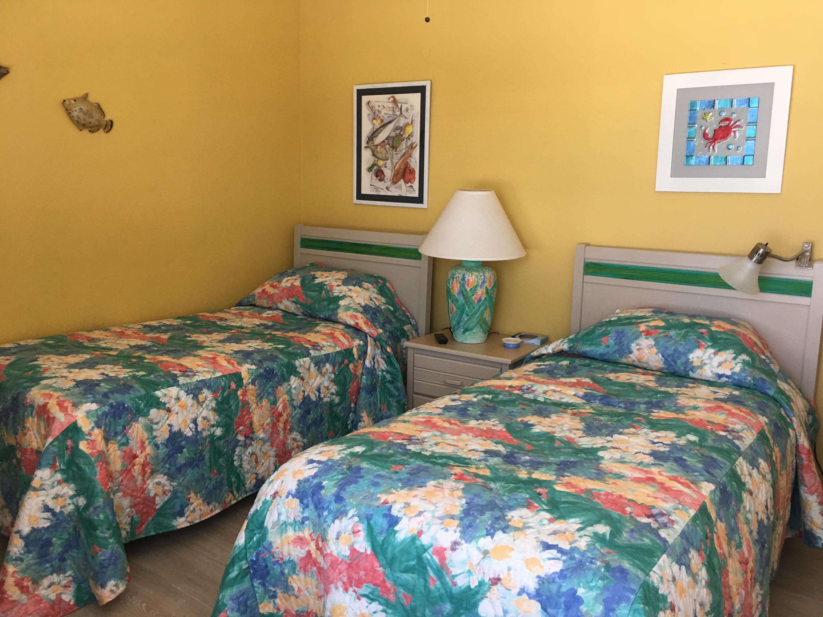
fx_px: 689
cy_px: 308
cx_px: 412
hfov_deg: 61.7
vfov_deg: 48.2
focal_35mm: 29
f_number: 2.2
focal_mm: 4.15
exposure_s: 1/15
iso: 40
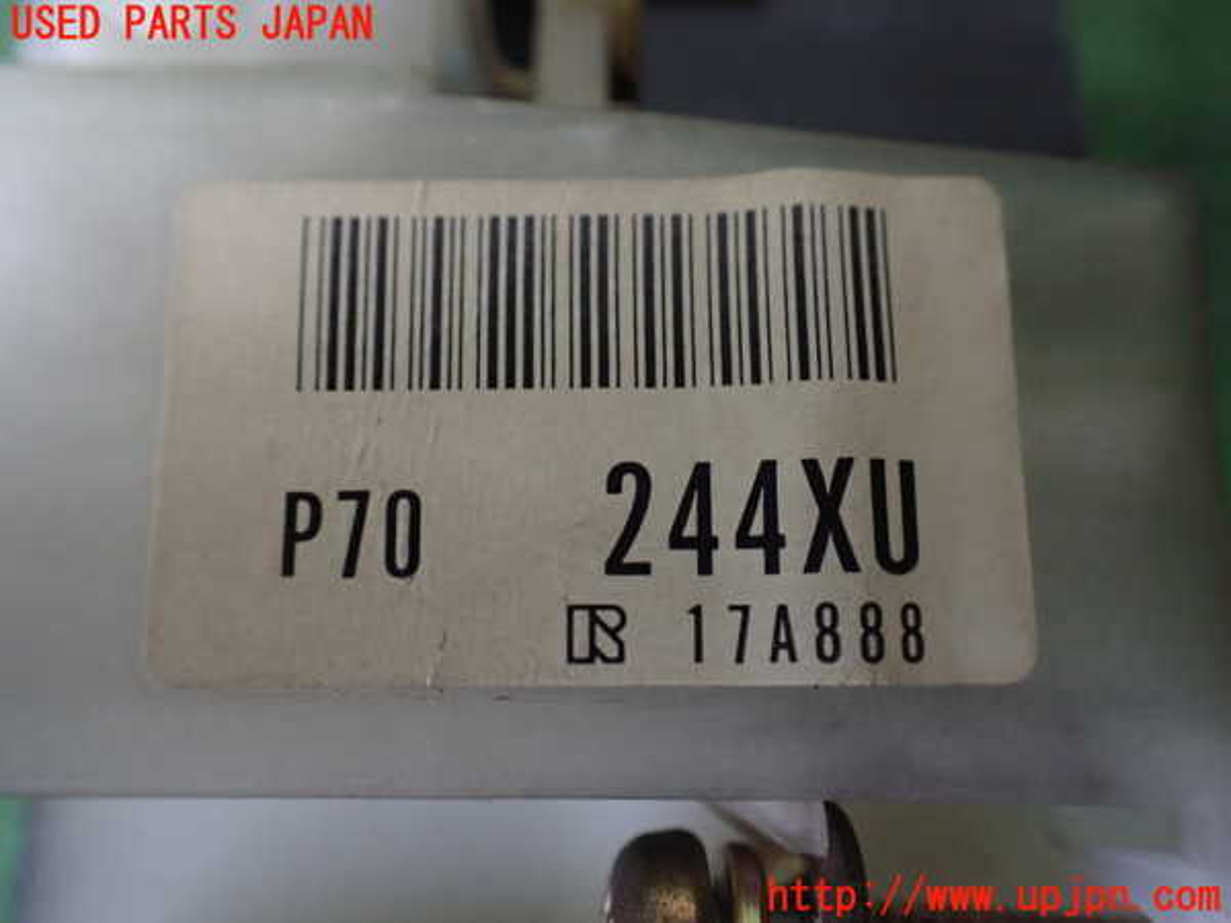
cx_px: 616
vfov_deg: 46.8
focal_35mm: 30
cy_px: 462
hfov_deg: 60.0
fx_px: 1067
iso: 800
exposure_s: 1/50
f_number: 2.3
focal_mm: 5.4
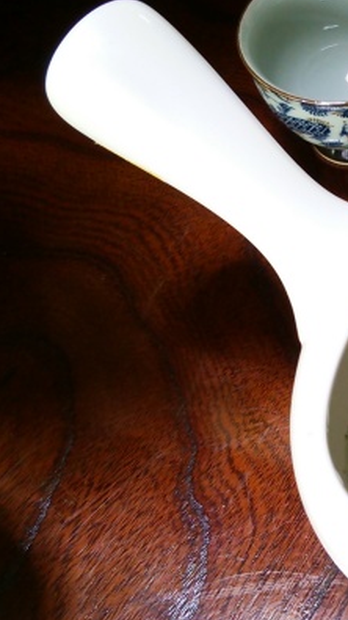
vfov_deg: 39.2
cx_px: 420
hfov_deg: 21.0
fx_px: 870
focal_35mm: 53
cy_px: 297
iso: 80
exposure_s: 1/44
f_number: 1.94
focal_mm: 4.06
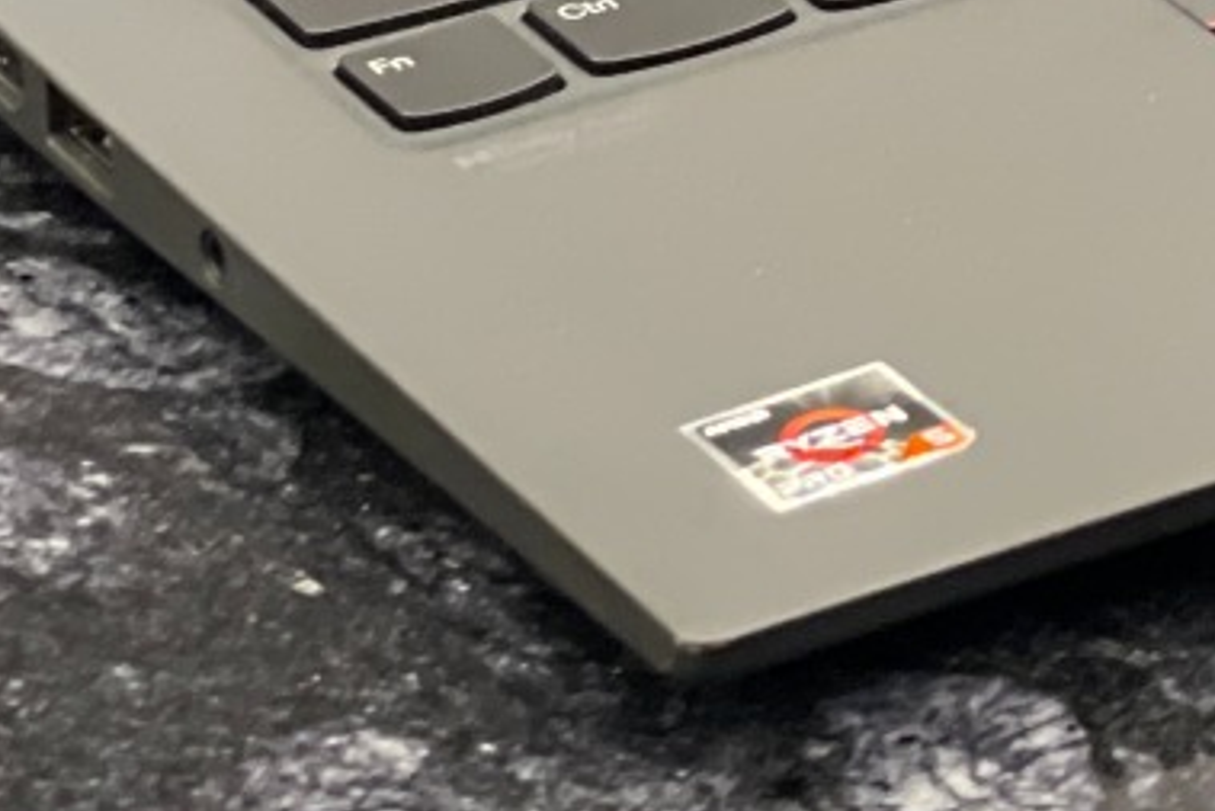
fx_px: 9487
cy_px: -1026
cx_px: 1372
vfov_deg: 4.8
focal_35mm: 281
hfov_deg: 7.3
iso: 400
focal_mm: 7.5
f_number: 2.2
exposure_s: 1/37
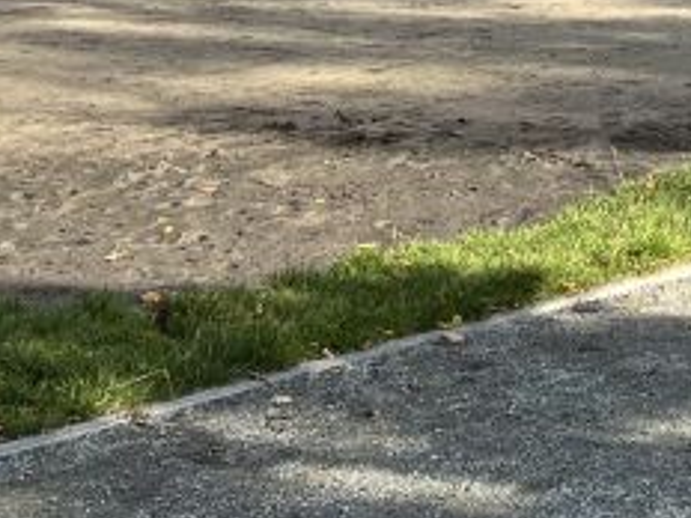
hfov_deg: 16.4
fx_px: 2236
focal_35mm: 112
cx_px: 956
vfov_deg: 11.9
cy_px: -497
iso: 50
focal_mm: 5.7
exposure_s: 1/1934
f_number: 1.5
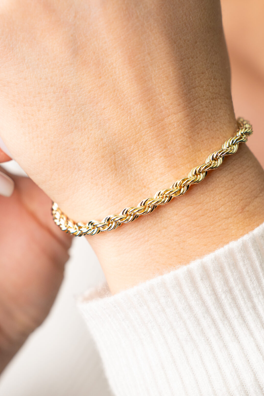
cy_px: 225
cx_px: 138
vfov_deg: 16.9
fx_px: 1331
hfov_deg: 11.3
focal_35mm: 121
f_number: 5.6
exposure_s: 1/320
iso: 500
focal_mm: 73
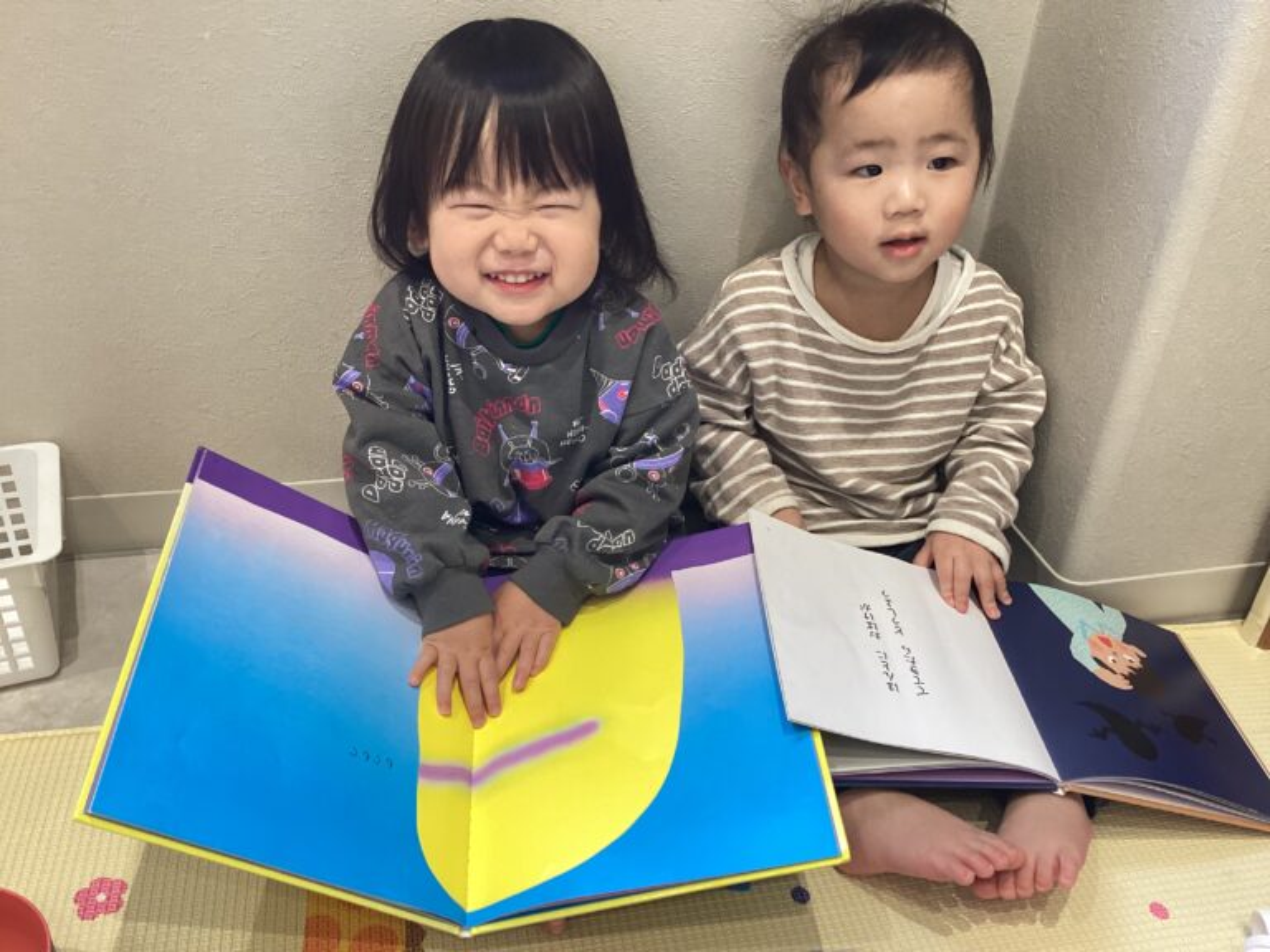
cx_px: 635
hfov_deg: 58.4
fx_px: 1137
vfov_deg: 45.4
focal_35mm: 31
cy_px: 476
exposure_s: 1/60
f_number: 2.4
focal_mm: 3.3
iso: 125
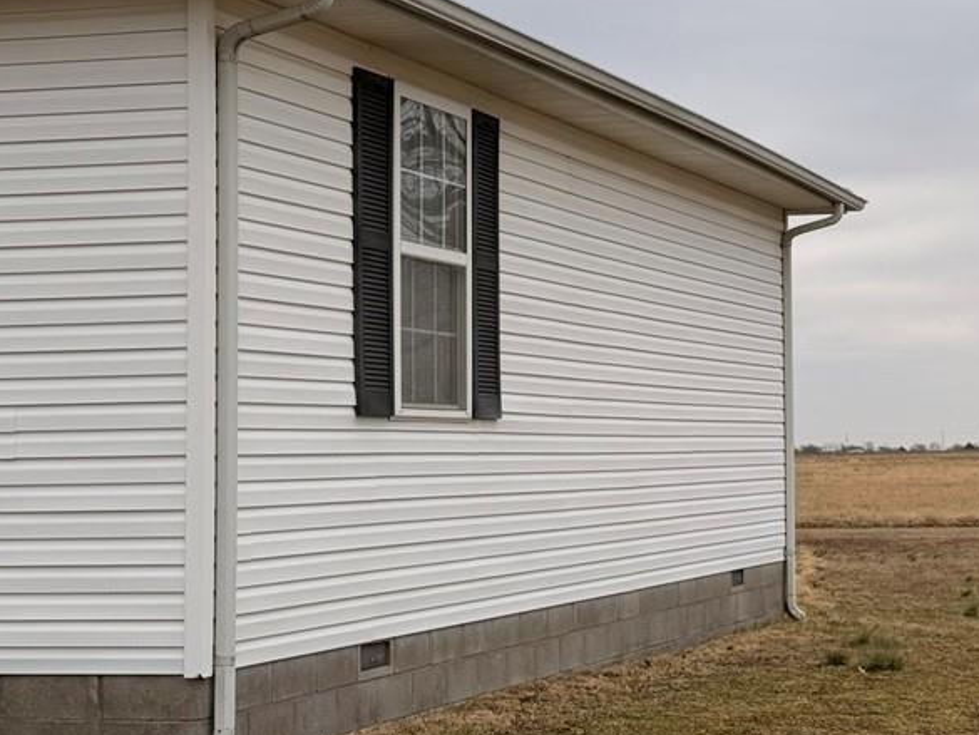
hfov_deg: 23.0
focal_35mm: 84
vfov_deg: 17.6
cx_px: 760
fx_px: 2376
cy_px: 301
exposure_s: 1/2667
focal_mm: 6.76
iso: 64
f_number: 1.78
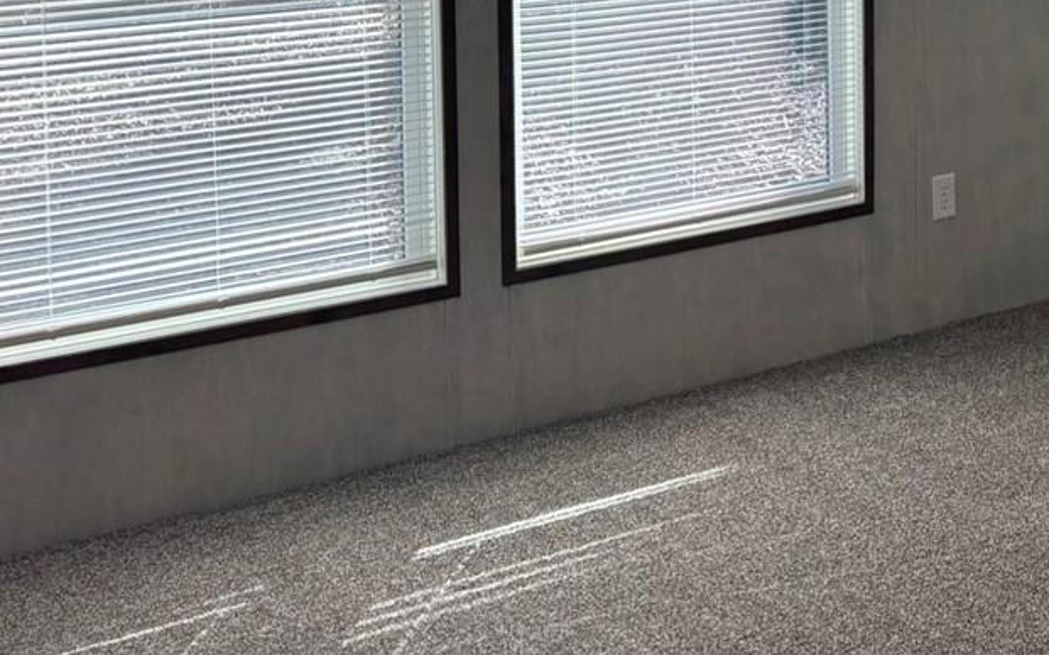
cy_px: -113
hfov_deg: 27.1
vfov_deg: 17.5
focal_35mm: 71
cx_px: 1081
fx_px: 2030
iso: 50
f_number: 1.6
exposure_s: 1/166
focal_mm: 5.96
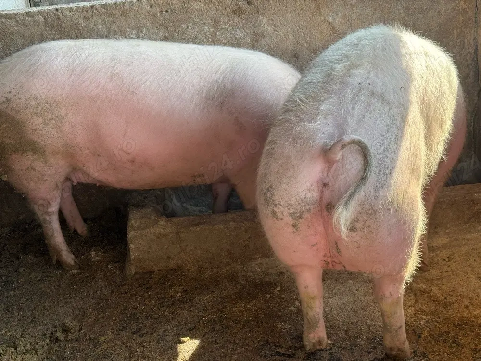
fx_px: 667
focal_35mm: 48
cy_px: 180
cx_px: 240
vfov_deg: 30.3
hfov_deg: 39.7
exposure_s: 1/261
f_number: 1.78
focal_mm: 6.76
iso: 64
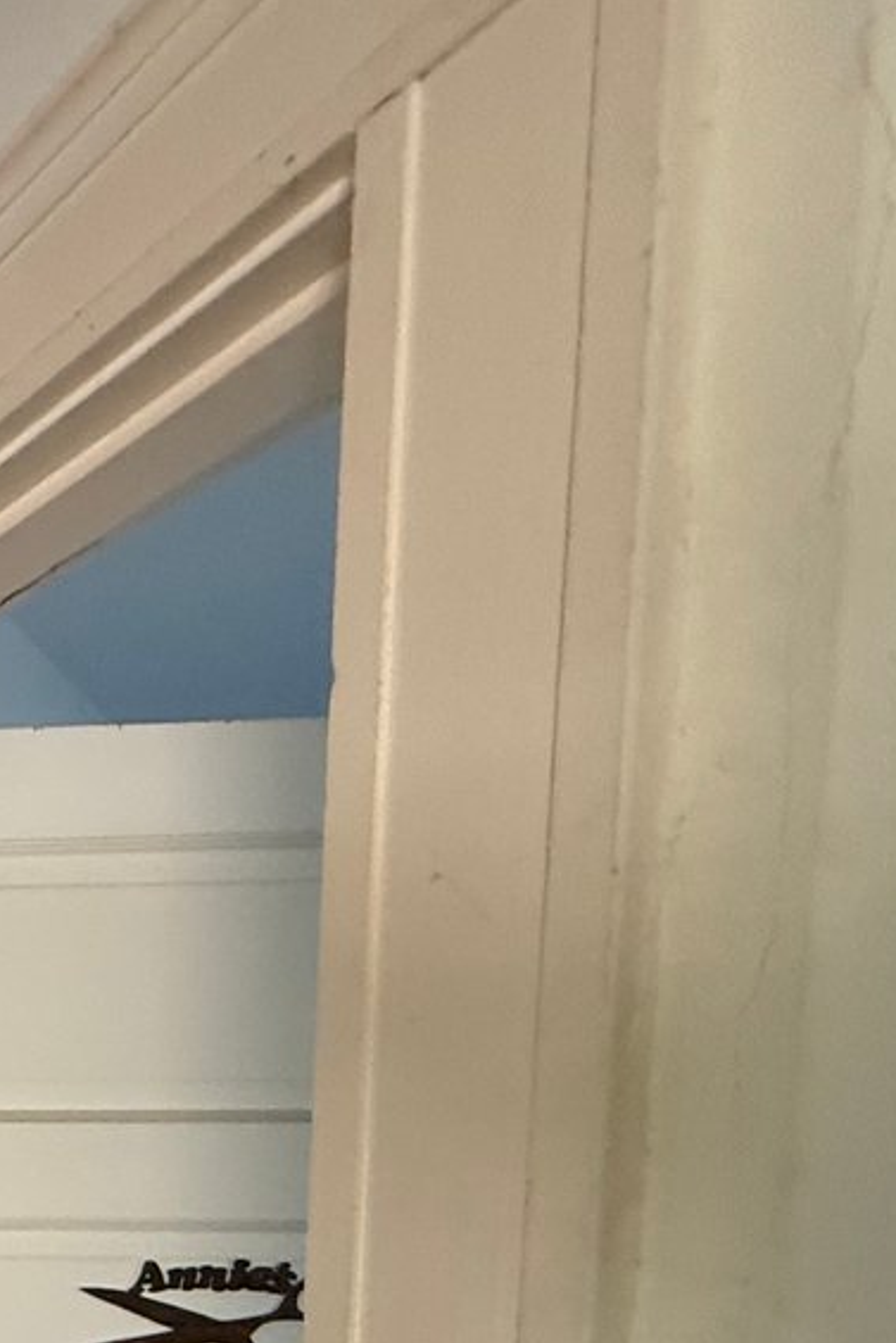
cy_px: 1290
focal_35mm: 39
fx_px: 1455
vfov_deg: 43.7
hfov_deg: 19.9
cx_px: -852
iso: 320
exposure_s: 1/74
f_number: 2.2
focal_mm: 2.22
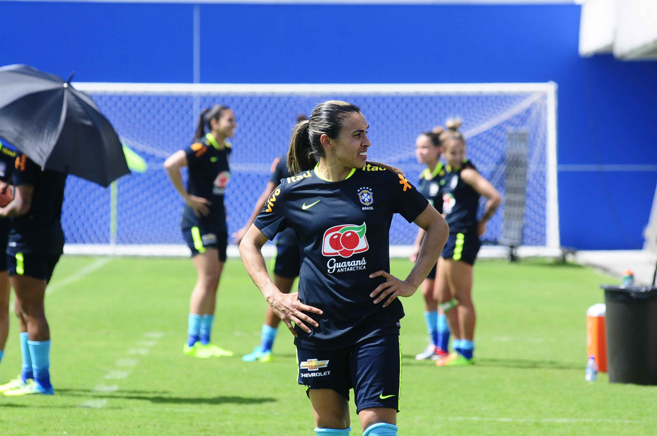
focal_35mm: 300
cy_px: 218
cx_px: 328
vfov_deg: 4.6
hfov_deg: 6.9
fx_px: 5468
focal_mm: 200
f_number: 8
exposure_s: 1/500
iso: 250
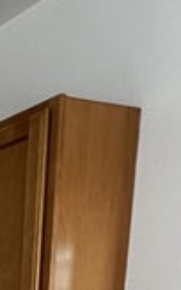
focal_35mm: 65
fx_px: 513
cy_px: 418
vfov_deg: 25.1
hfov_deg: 13.4
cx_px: -275
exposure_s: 1/120
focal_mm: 1.57
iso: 125
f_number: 1.8
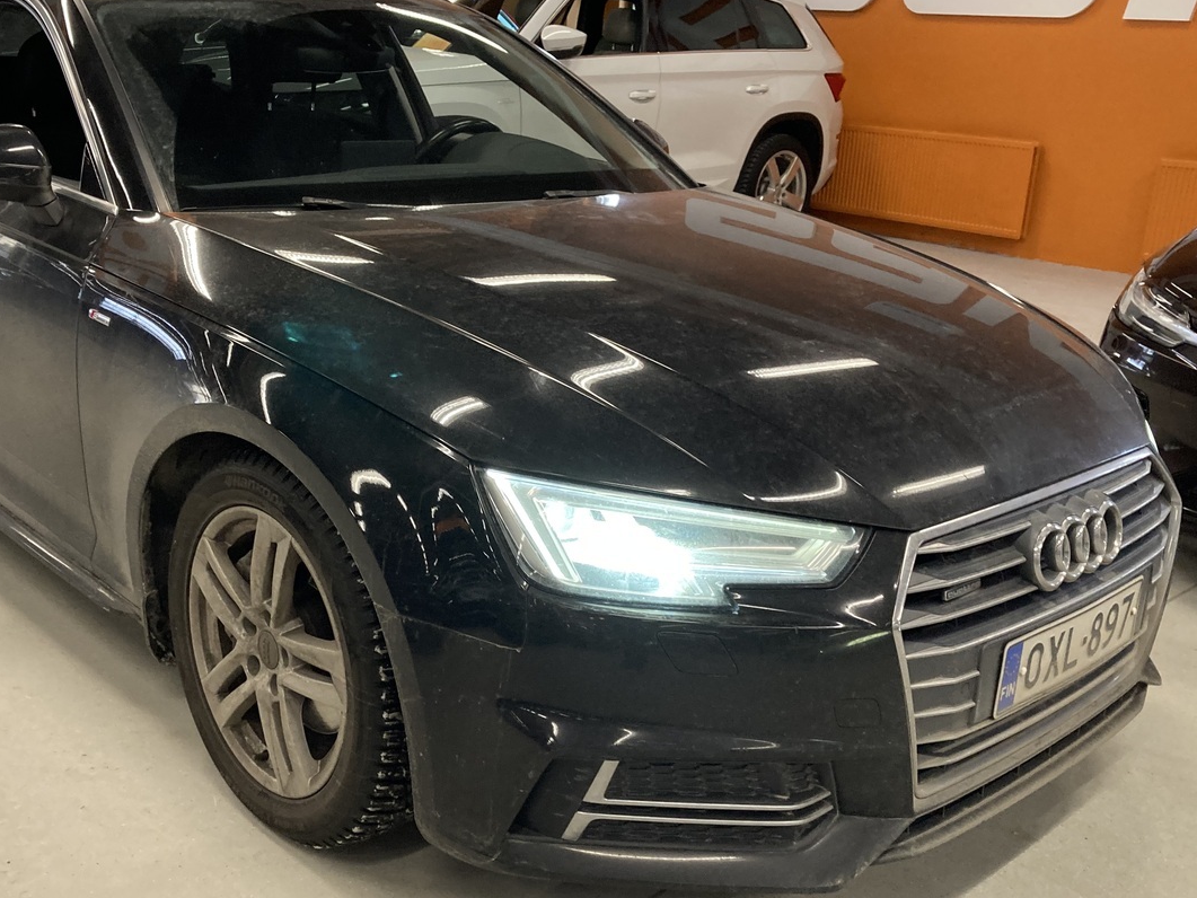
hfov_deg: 48.7
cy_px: 442
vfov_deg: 37.7
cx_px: 475
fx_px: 1314
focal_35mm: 38
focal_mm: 3.99
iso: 125
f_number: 1.8
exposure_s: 1/50
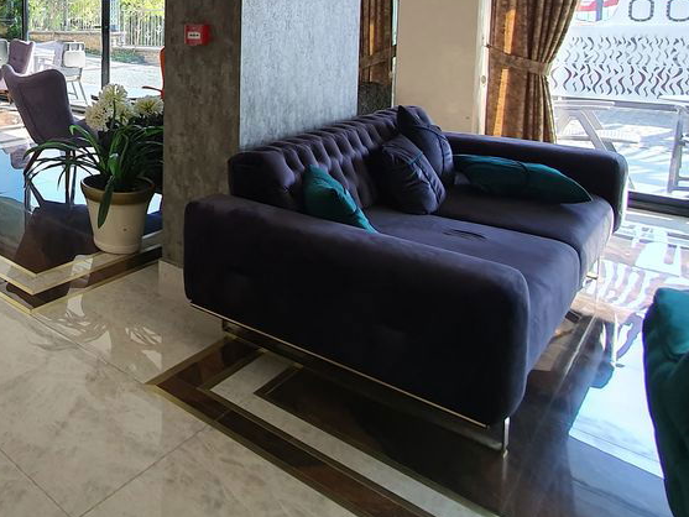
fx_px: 557
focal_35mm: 28
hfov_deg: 50.8
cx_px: -4
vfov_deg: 45.0
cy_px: 48
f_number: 2.2
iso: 64
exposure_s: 1/100
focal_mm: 1.8
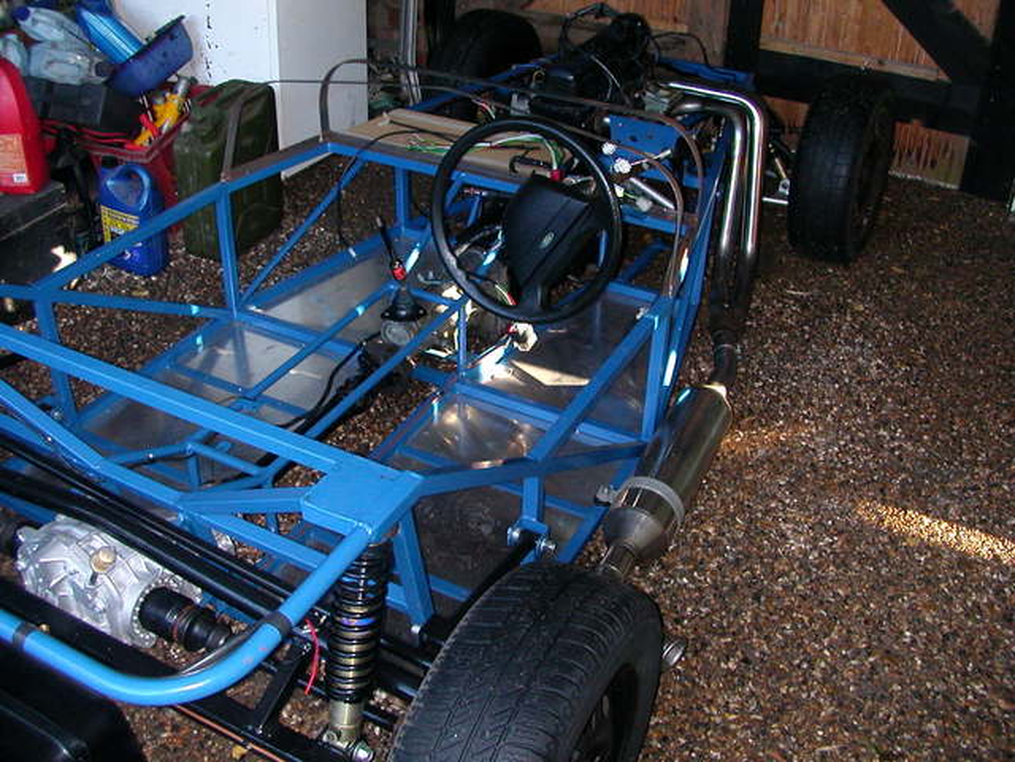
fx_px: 1085
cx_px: 508
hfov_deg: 50.1
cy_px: 381
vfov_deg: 38.7
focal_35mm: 37
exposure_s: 1/59.9
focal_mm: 5.6
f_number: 2.7
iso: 200
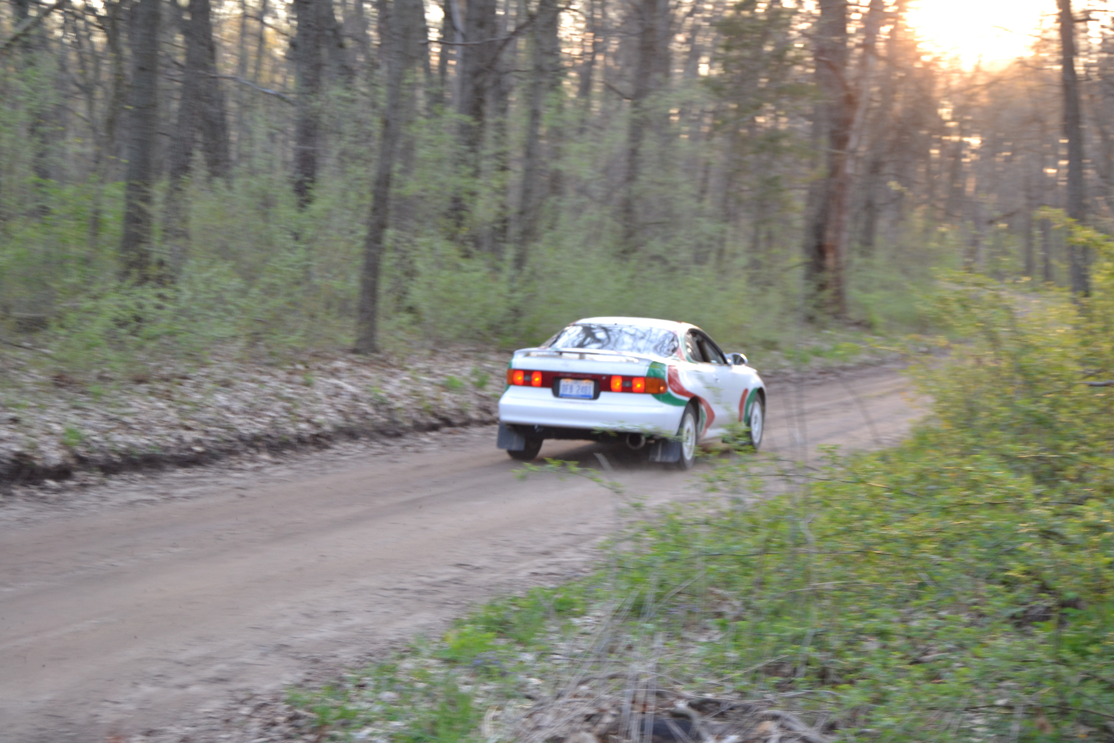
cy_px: 372
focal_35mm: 63
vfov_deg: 21.6
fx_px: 1949
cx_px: 557
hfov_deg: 31.9
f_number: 5
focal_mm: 42
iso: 560
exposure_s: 1/60
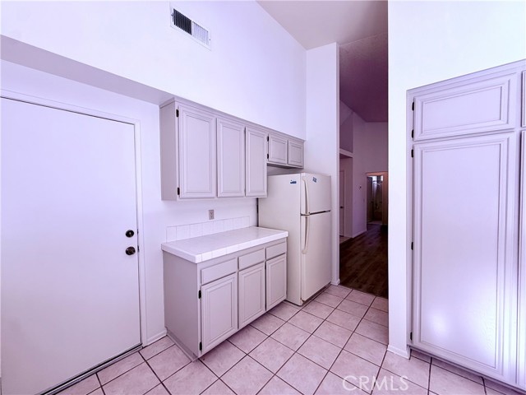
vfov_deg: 85.7
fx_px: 213
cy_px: 198
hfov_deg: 102.1
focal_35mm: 14
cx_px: 263
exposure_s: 1/99
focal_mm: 2.22
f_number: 2.2
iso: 100
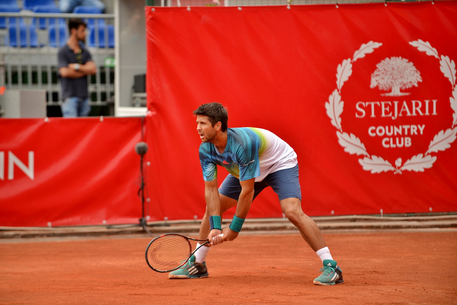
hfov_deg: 10.3
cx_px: 228
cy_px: 152
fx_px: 2540
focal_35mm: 200
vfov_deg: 6.9
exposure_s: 1/1600
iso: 250
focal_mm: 200
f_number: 2.8
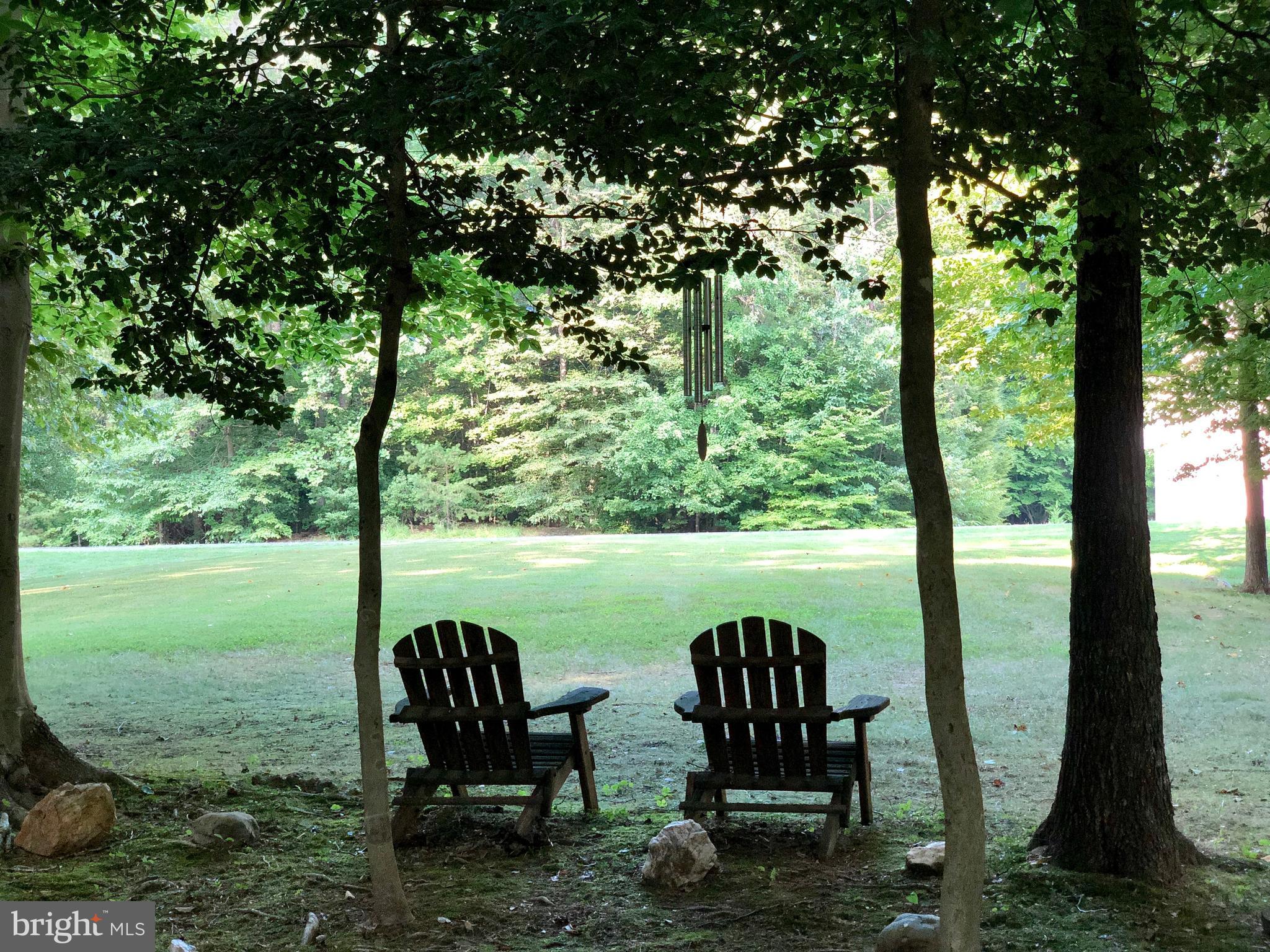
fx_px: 1908
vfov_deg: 28.0
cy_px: 476
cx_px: 635
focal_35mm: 52
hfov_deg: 36.8
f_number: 2.4
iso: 64
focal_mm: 6
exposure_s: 1/60
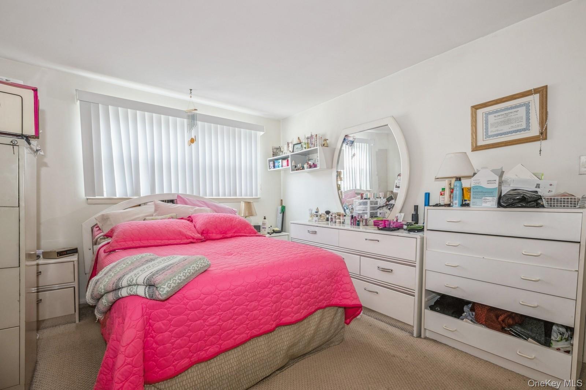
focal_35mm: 16
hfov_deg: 98.6
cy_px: 195
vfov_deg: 75.5
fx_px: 252
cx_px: 293
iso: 400
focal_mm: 15.5
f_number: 11
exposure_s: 1/6
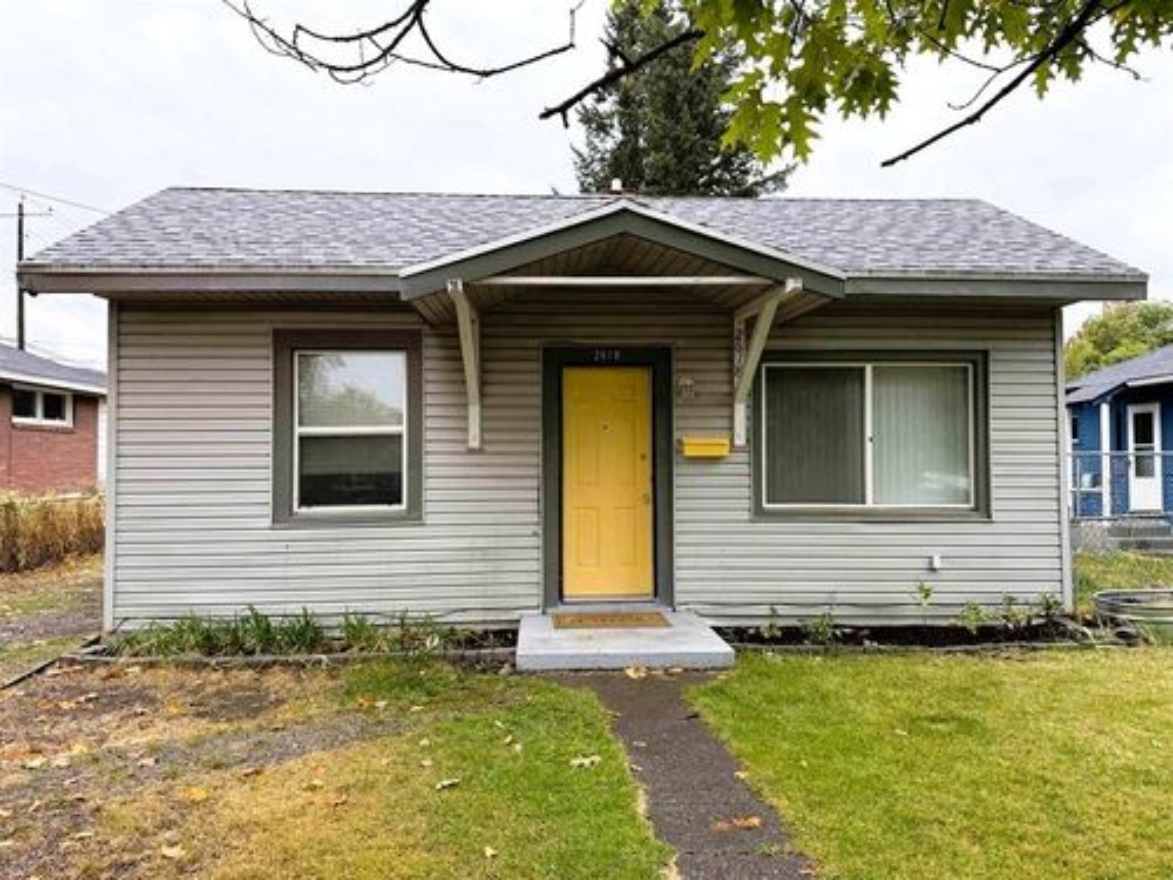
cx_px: 586
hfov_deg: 71.6
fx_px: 813
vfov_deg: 56.8
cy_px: 440
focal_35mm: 24
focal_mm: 6.76
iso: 100
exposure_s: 1/589
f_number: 1.78
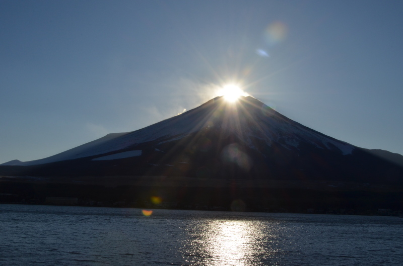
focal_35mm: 48
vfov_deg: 27.9
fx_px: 536
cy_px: 133
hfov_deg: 41.2
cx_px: 202
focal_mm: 32
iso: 400
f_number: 22
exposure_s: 1/1250
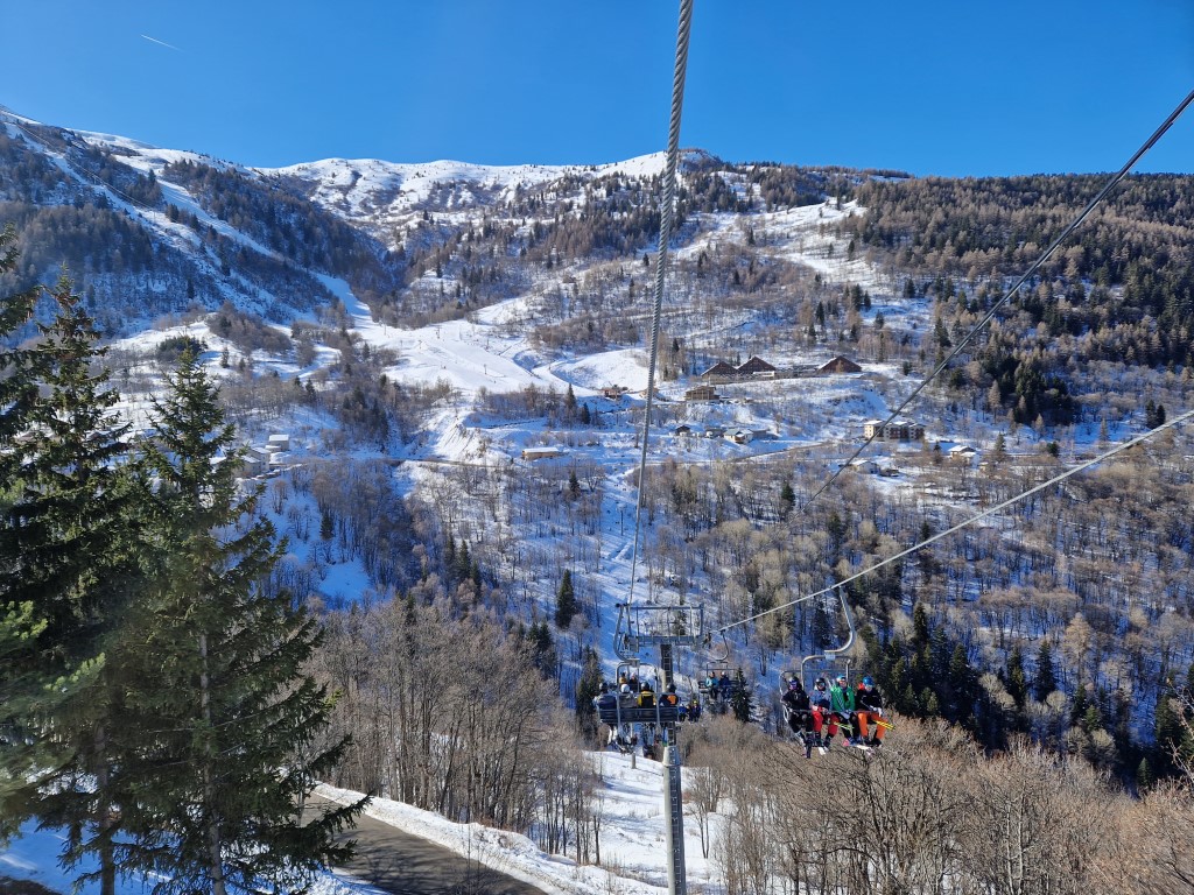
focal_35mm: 23
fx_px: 793
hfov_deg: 73.9
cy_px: 448
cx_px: 597
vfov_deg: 58.9
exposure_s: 1/1224
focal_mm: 5.4
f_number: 1.8
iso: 50
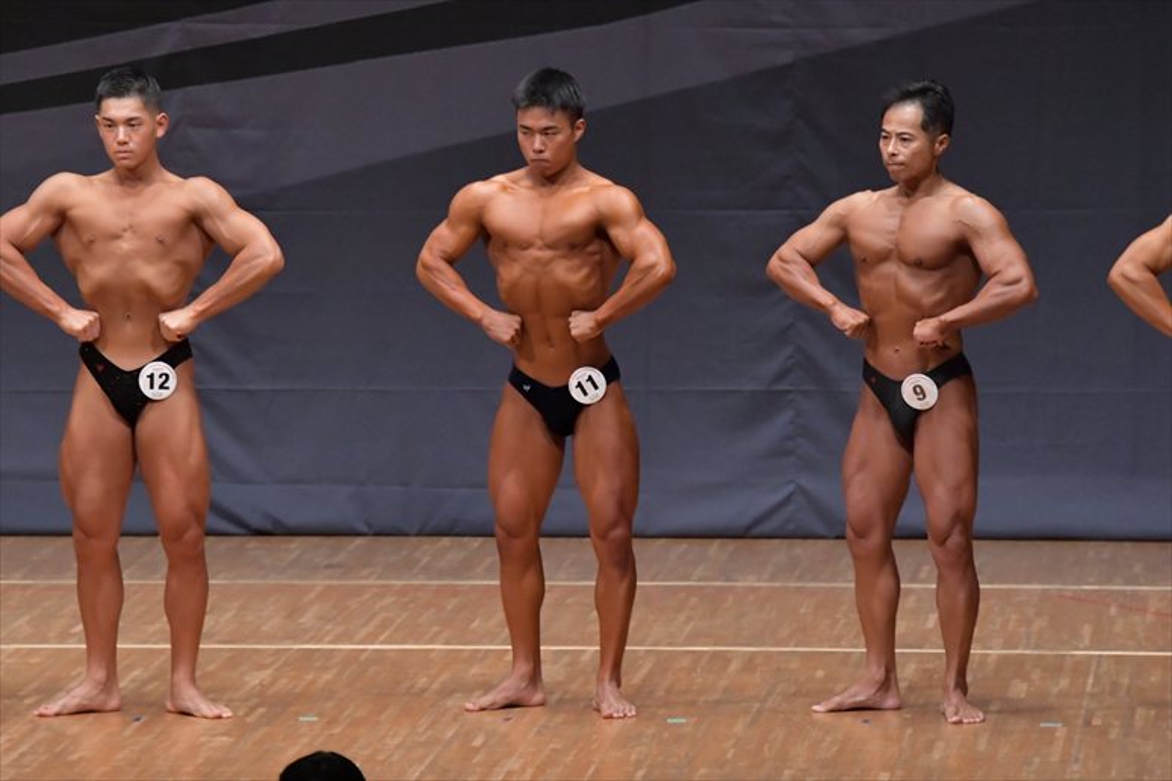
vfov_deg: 5.1
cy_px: 390
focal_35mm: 270
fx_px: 8786
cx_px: 586
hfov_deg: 7.6
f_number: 5.6
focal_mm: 180
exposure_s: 1/400
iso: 6400
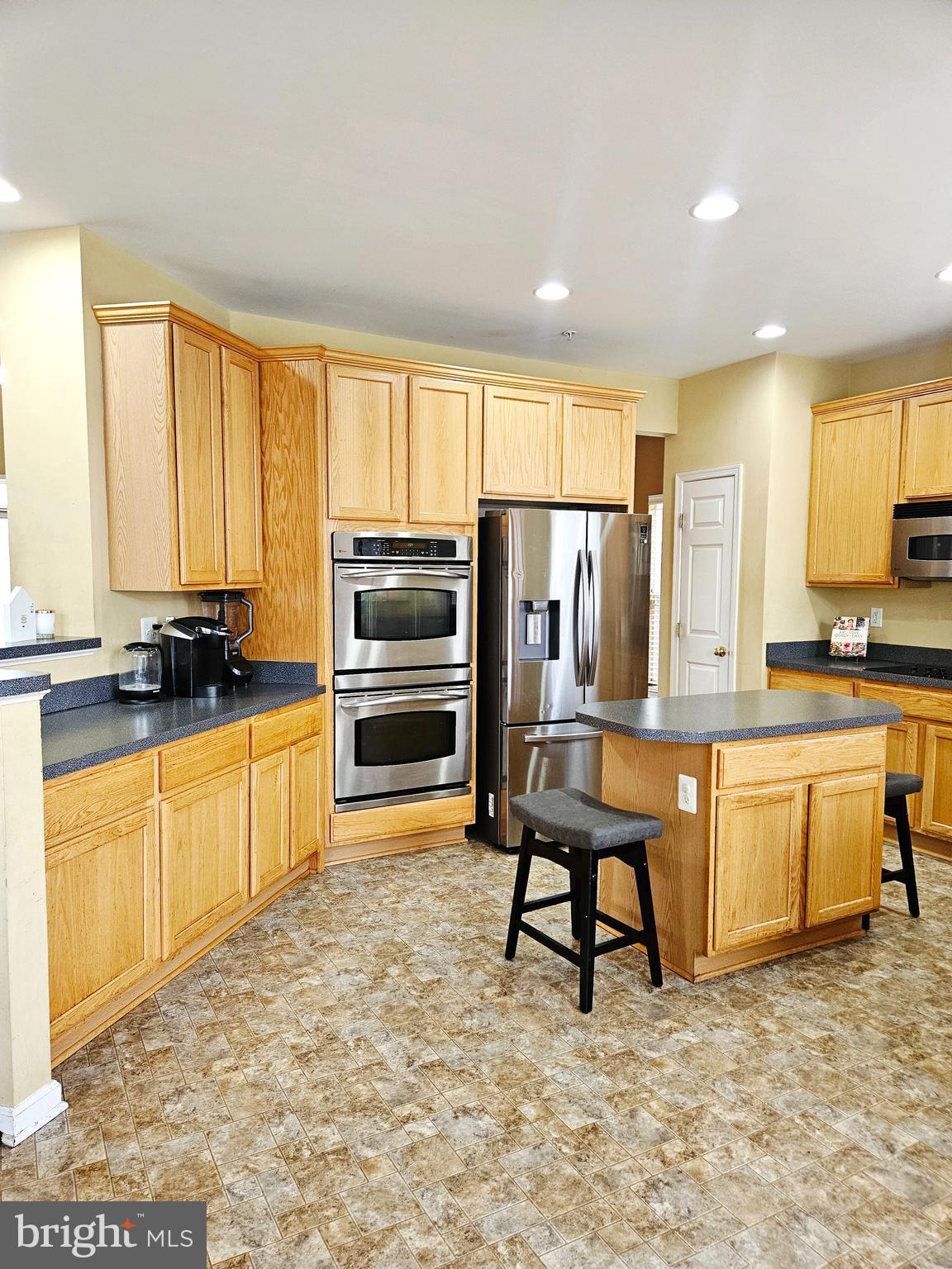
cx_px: 476
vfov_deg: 73.9
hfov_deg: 58.9
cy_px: 634
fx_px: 843
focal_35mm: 23
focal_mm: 5.4
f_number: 1.8
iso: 250
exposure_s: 1/120
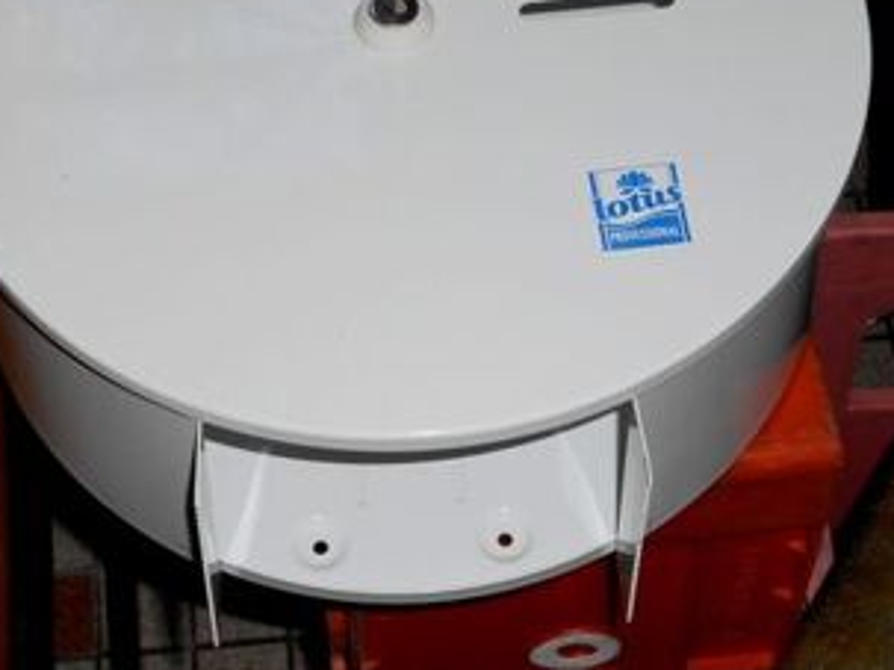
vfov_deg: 16.0
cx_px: 381
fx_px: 2375
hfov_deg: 21.3
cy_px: 162
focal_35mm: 92
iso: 80
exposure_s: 1/60
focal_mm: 10
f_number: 4.9
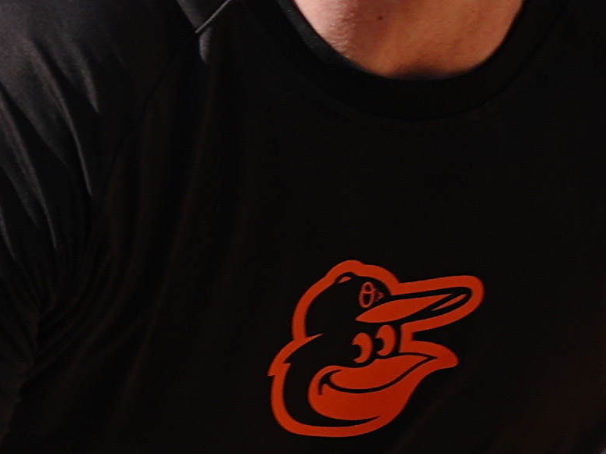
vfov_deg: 0.3
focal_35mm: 4401
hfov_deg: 0.5
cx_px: -145
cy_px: 322
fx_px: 77034
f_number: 4
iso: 200
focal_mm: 600
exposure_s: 1/1250
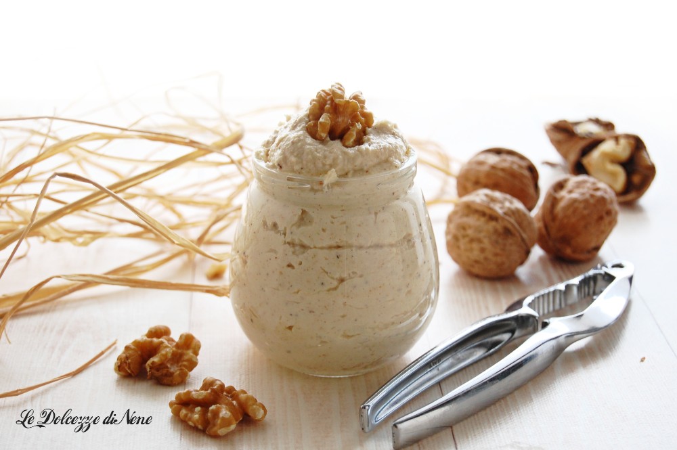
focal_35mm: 82
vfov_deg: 16.5
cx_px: 338
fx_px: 1550
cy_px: 225
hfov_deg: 24.6
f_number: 6.3
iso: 400
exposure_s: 1/60
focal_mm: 55
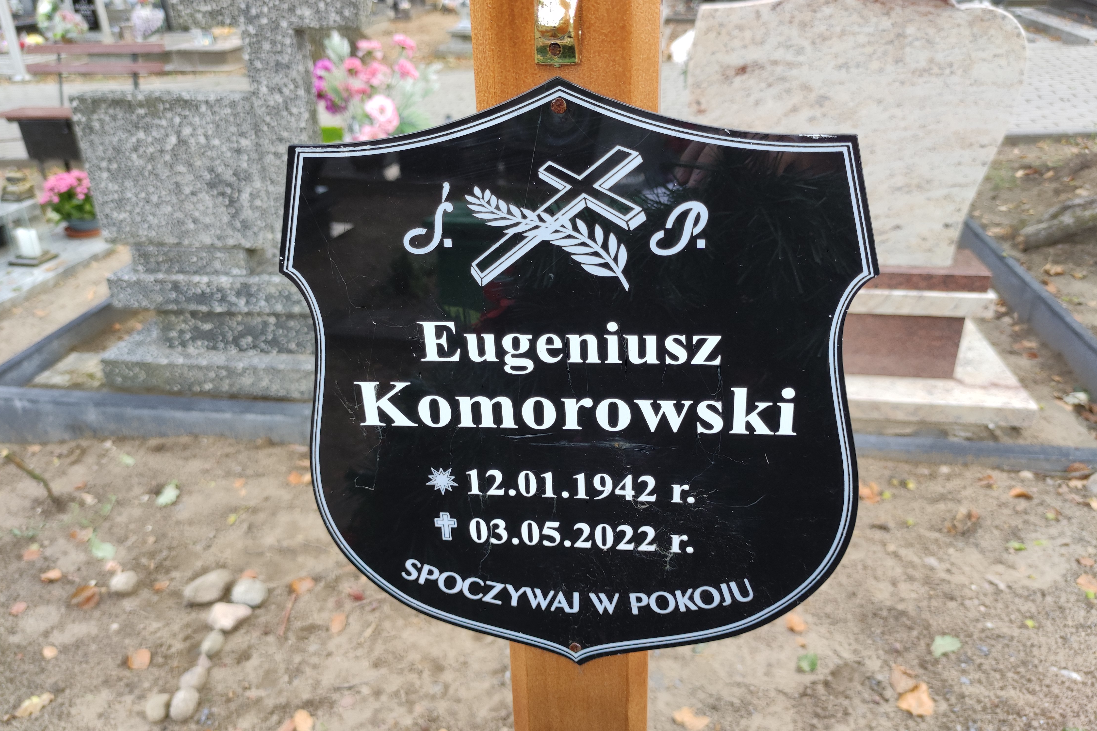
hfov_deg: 67.4
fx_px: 823
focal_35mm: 27
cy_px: 349
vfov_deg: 47.9
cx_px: 551
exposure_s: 1/100
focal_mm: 5.43
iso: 104
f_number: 1.89
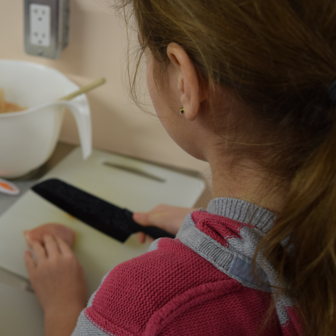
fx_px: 580
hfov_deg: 30.9
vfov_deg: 32.3
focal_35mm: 53
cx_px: 37
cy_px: 173
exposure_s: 1/60
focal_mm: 21
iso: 640
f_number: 4
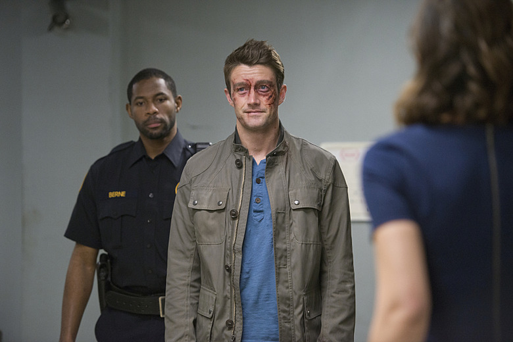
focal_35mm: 135
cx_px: 256
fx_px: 1924
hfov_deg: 15.2
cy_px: 171
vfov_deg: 10.2
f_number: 2.8
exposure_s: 1/125
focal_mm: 135
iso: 2500
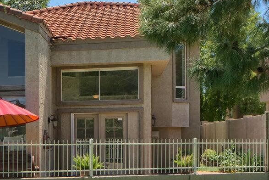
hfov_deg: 27.6
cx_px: -11
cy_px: 142
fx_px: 508
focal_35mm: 68
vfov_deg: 19.8
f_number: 8
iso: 100
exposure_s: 1/20
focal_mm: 26
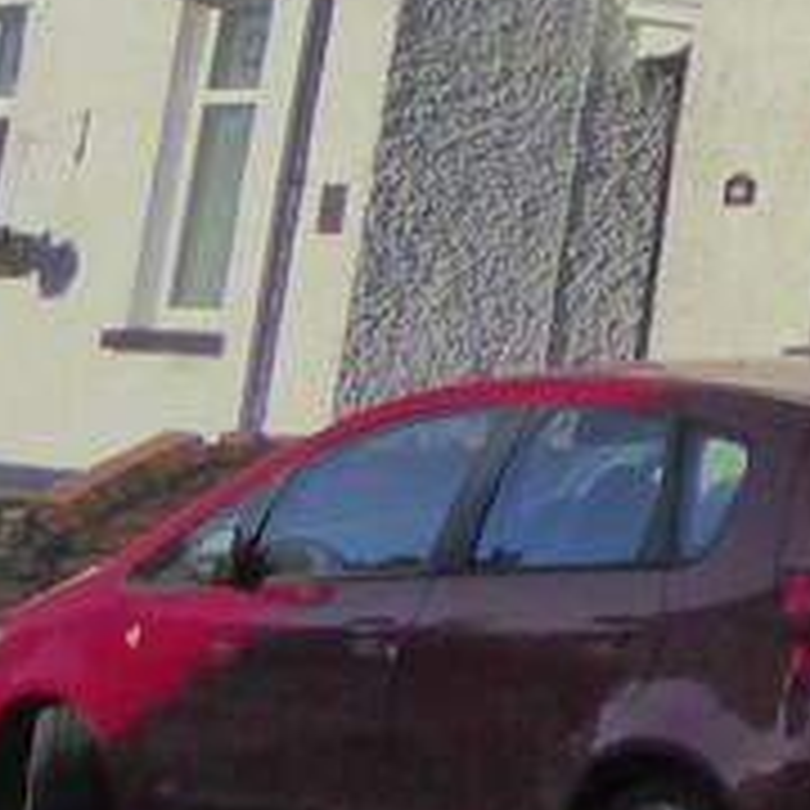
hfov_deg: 10.7
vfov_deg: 13.0
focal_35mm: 126
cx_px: 2214
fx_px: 3336
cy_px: -432
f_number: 4
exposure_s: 1/2000
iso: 125
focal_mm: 4.3
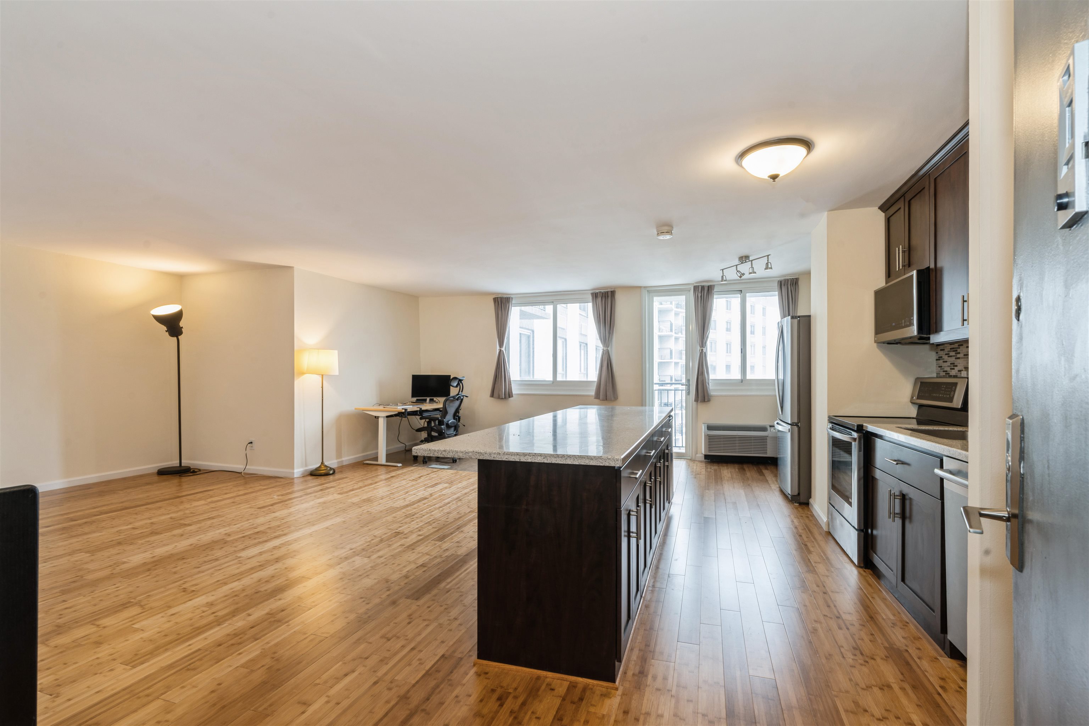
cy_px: 363
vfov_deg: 73.7
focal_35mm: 16
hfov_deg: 96.7
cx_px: 544
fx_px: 484
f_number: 11
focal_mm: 16
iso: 100
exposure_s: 1/2
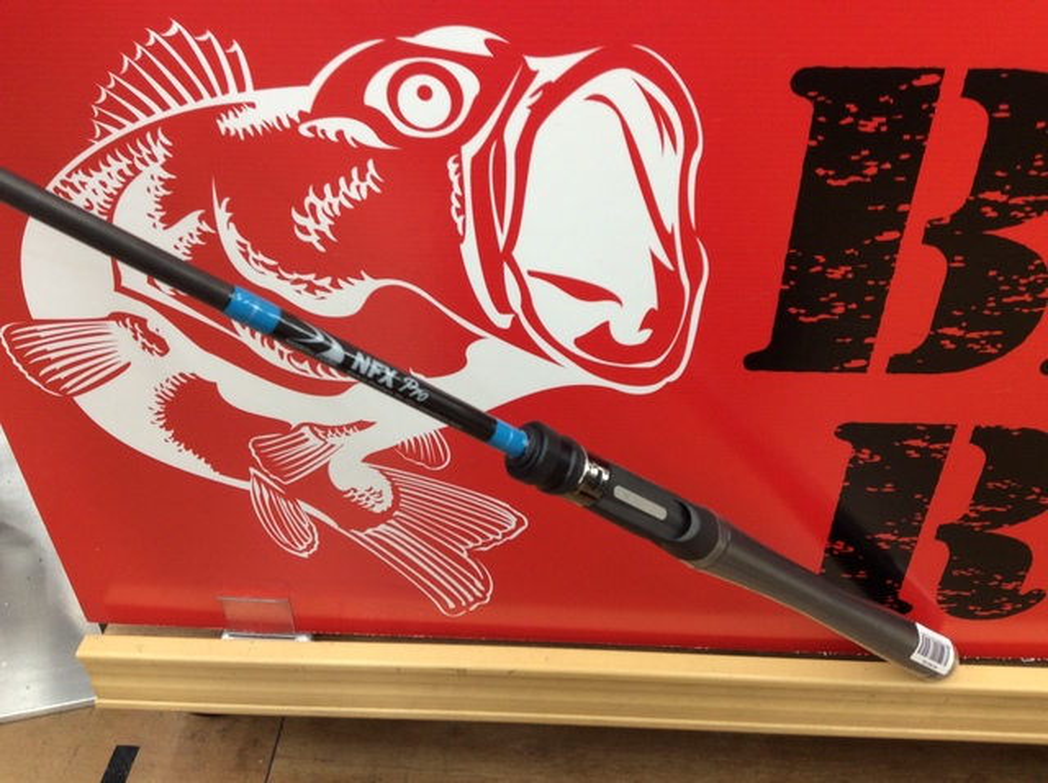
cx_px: 524
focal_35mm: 32
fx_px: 967
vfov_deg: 44.1
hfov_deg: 56.9
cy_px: 392
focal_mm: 3.3
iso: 50
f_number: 2.4
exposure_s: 1/24
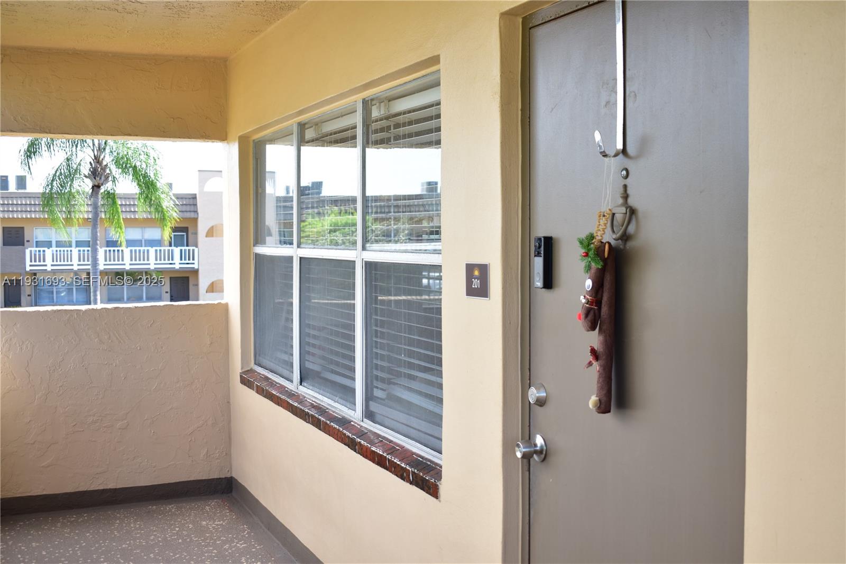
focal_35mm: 45
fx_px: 1057
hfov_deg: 43.6
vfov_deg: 29.9
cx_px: 423
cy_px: 282
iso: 100
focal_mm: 30
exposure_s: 1/80
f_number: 4.2
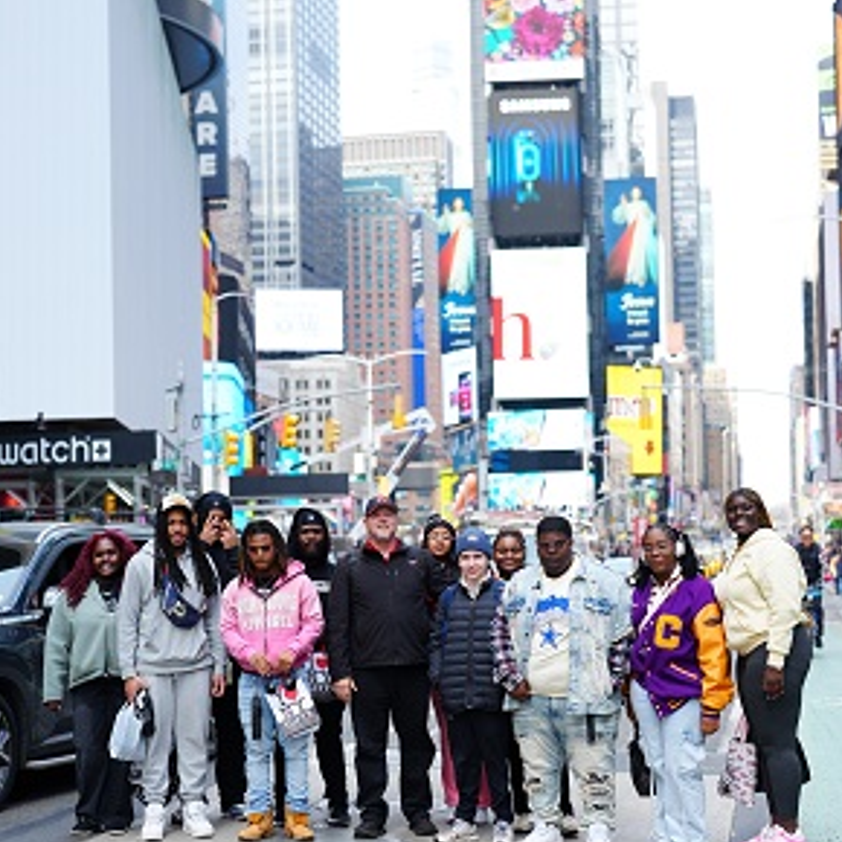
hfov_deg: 26.1
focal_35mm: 66
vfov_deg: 26.0
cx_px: 430
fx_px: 1816
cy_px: 508
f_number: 2
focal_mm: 50
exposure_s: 1/500
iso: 100
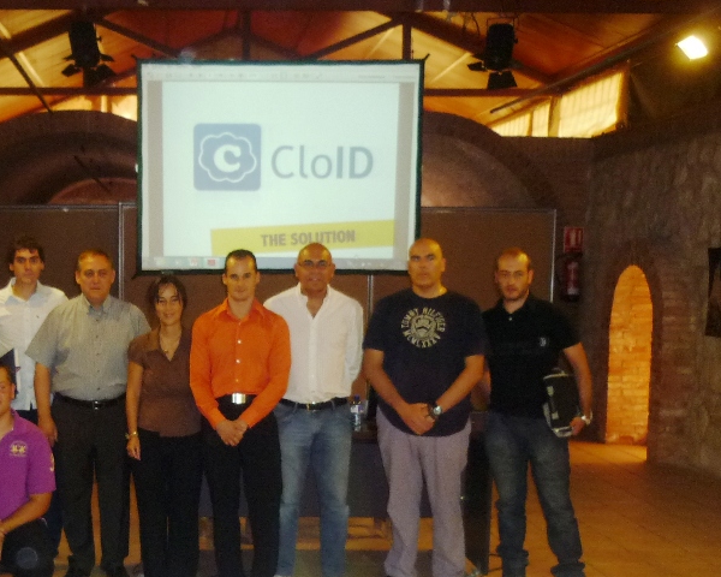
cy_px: 418
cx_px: 147
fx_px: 1174
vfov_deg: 27.3
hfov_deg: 33.2
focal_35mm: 55
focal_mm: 5.5
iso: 250
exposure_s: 1/30
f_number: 2.8
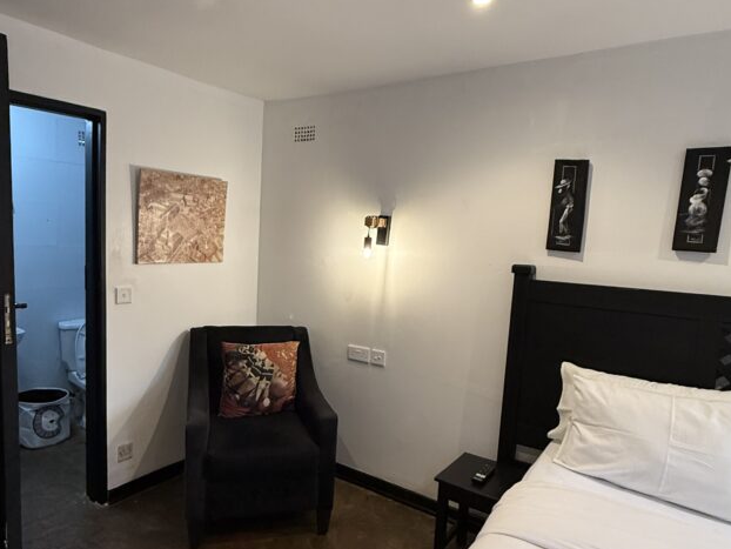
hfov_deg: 87.5
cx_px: 329
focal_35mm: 18
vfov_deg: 71.6
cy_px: 289
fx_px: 380
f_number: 2.2
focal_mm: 2.22
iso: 320
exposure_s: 1/81
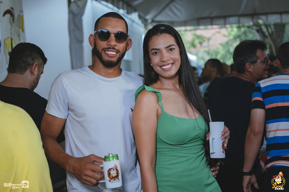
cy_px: 96
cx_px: 144
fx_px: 422
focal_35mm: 52
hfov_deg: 37.8
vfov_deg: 25.8
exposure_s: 1/640
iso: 1600
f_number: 2
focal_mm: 35
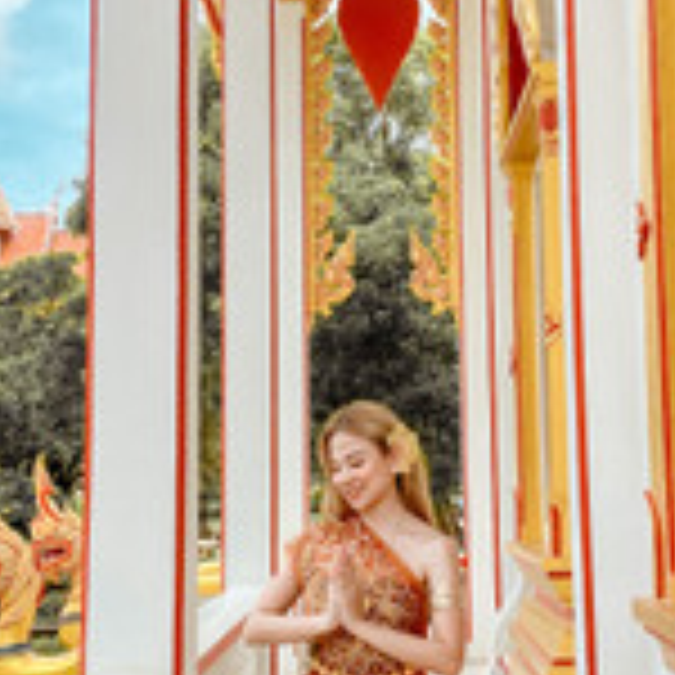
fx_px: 1169
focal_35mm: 53
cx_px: 364
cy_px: 416
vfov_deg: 32.1
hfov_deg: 32.2
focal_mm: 4.25
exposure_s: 1/1100
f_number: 1.8
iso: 32
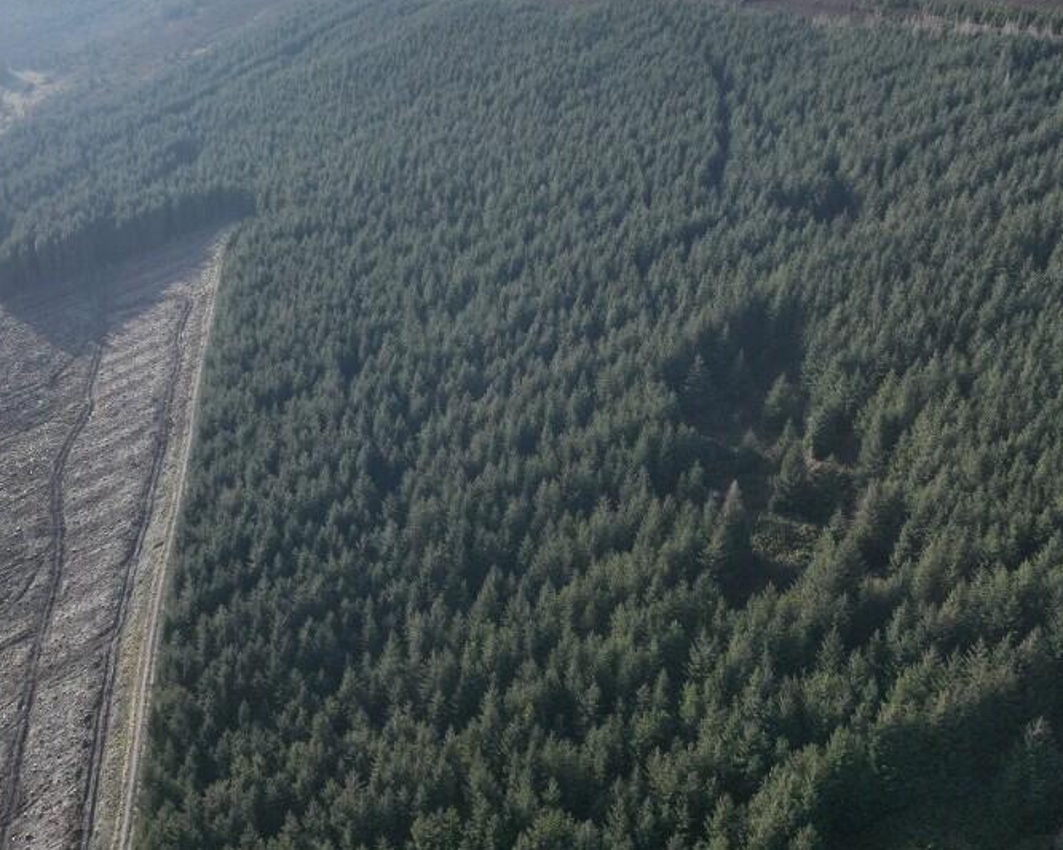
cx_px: 394
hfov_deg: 49.7
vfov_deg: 40.5
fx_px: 1133
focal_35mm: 36
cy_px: 269
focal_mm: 12.29
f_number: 2.8
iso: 400
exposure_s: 1/3200
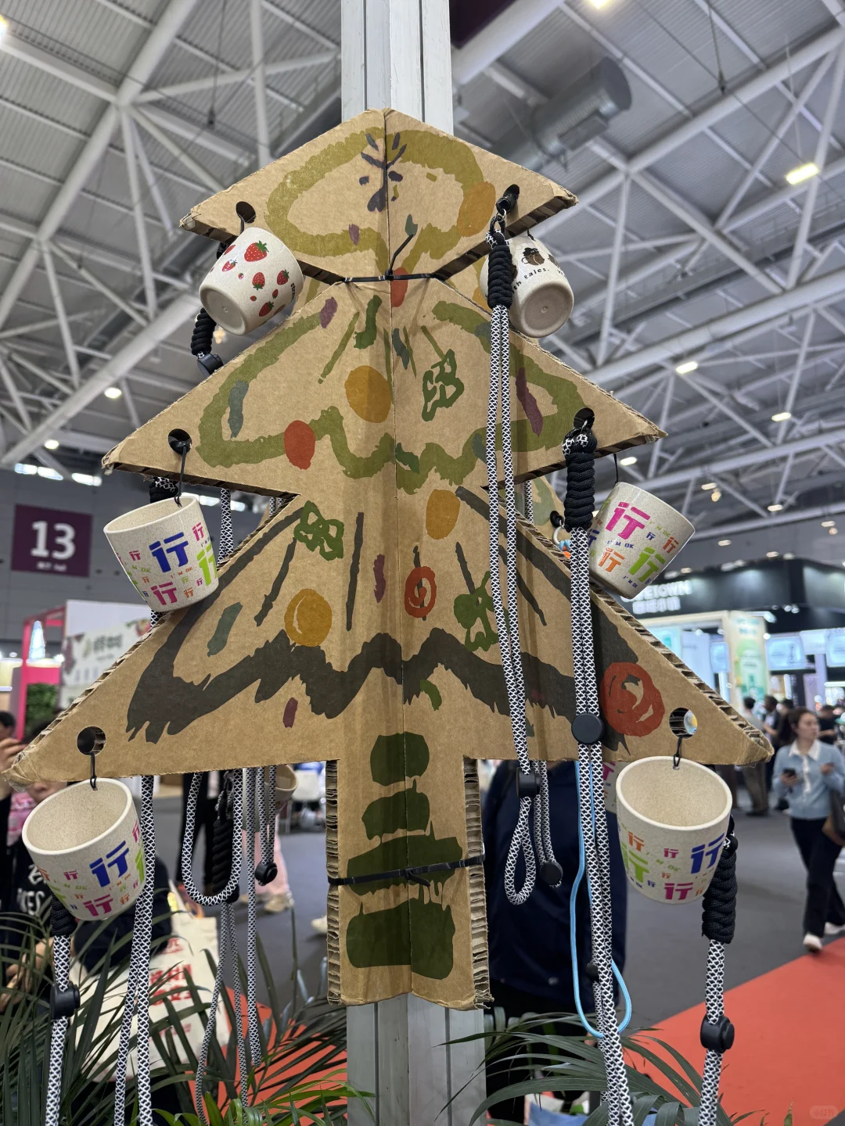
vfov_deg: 71.6
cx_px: 422
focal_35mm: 24
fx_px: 781
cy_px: 563
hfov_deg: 56.8
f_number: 1.78
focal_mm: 6.76
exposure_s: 1/100
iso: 160
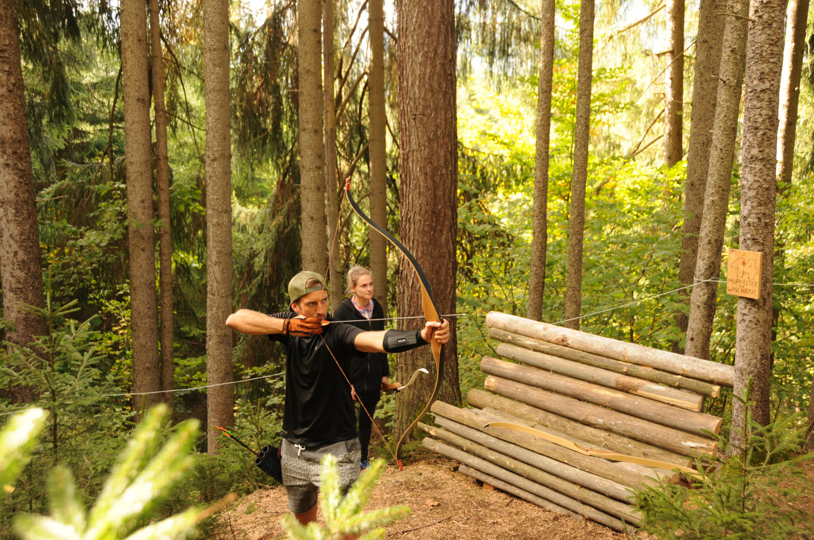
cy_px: 270
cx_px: 407
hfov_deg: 53.2
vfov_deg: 36.8
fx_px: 813
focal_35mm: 36
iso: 200
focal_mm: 24
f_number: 3.8
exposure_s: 1/30
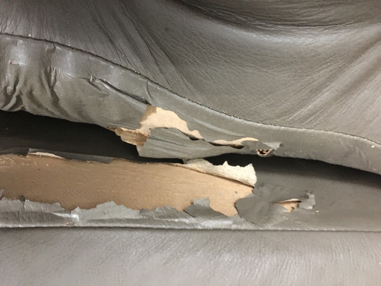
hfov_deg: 61.7
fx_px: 319
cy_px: 143
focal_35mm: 29
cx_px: 190
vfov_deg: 48.2
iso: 125
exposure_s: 1/4
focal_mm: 4.15
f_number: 2.2
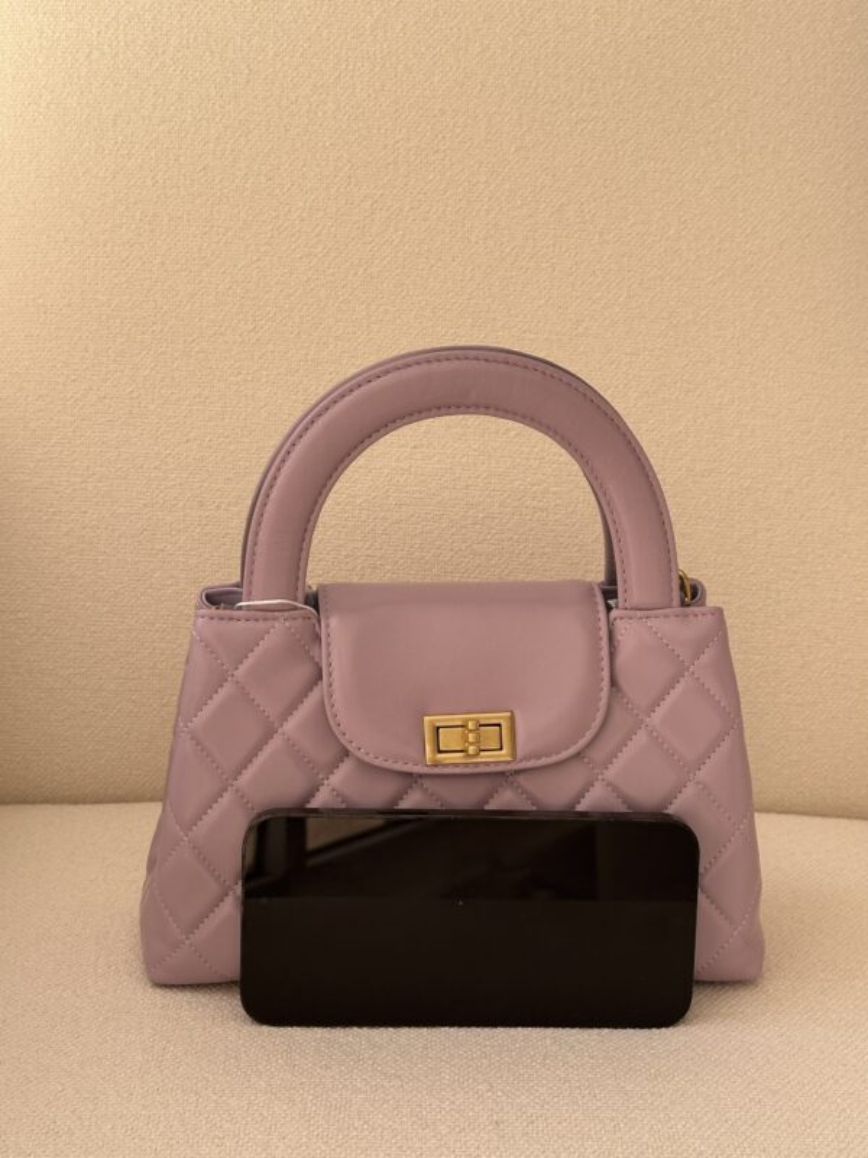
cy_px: 579
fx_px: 1605
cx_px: 434
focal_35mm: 48
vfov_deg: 39.7
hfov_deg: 30.3
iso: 64
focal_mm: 6.86
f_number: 1.78
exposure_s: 1/221
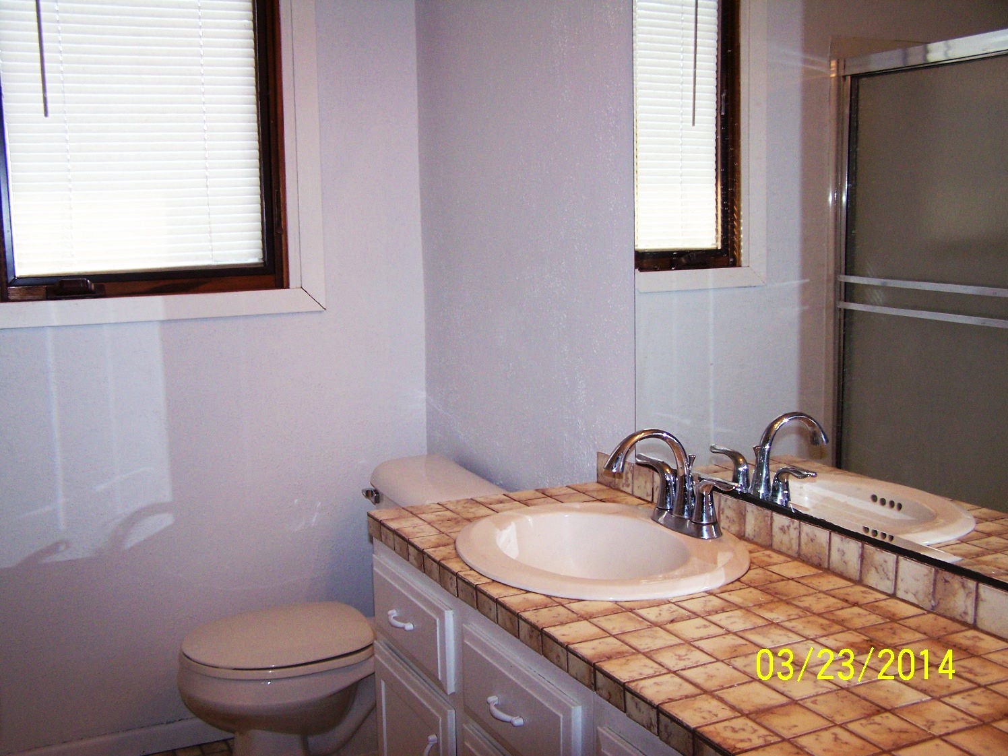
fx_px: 1107
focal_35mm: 38
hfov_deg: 49.0
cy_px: 378
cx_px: 504
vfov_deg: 37.7
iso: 160
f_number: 2.8
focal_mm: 6.3
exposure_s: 1/60
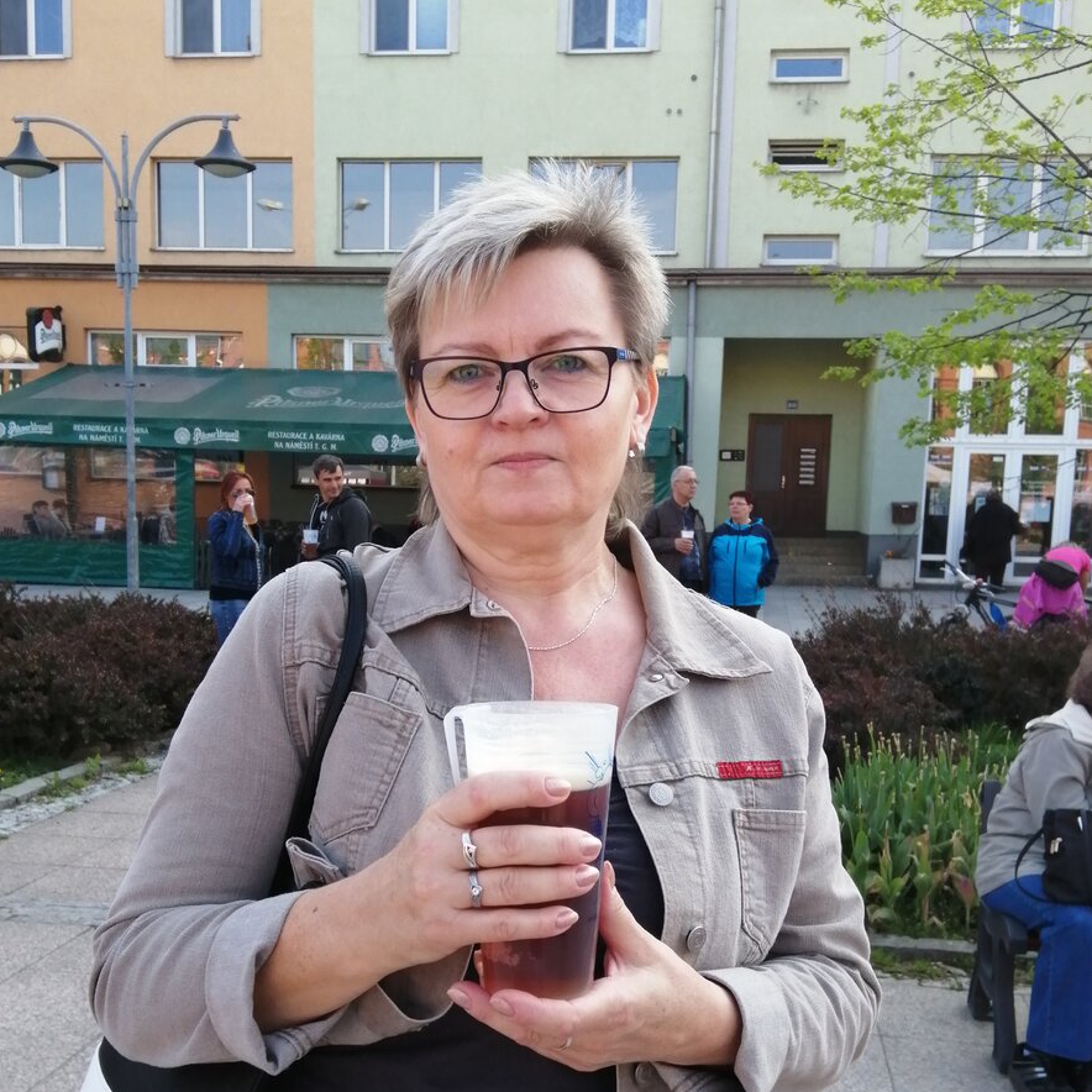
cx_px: 540
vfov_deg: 45.7
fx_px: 1285
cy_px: 679
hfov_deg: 46.0
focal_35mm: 36
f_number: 1.8
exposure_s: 1/404
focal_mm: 3.6
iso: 50
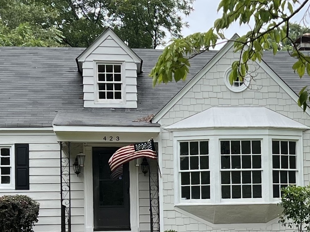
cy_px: 193
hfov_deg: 18.5
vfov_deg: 14.0
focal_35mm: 105
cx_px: 268
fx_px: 940
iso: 50
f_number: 1.5
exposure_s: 1/1488
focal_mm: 5.7
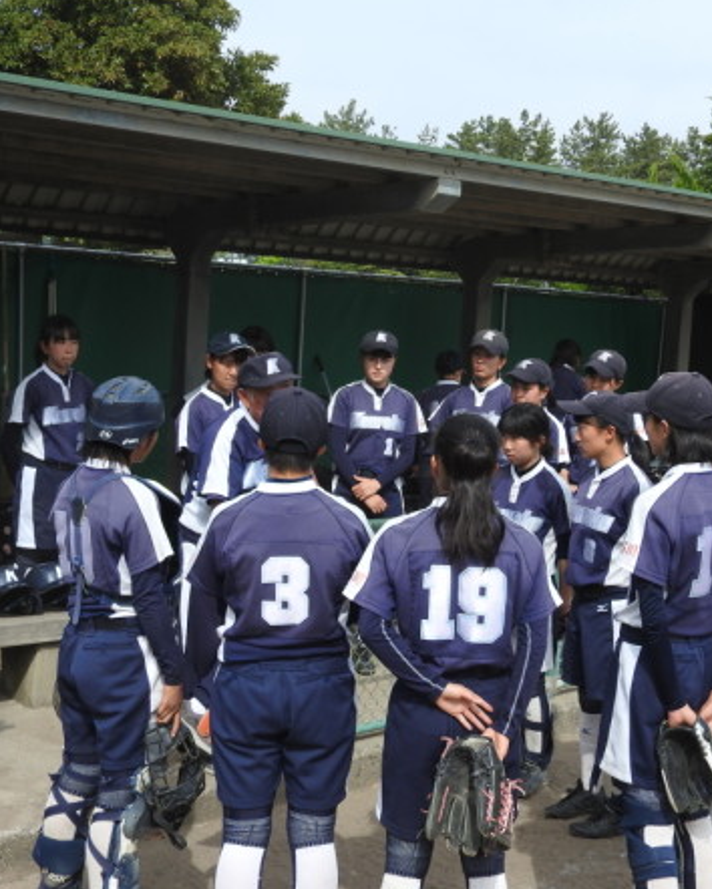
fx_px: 1395
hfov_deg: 28.6
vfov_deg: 35.3
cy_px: 440
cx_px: 406
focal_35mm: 53
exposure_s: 1/800
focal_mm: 7.2
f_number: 3.8
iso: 100
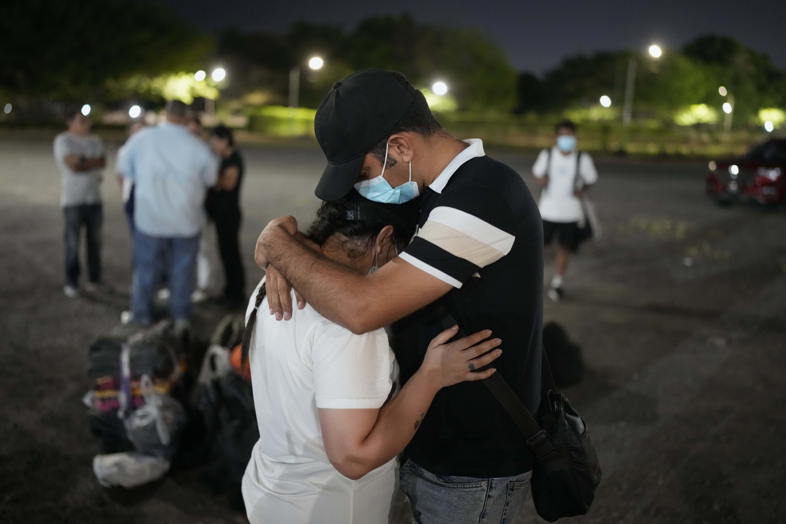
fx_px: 764
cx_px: 393
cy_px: 262
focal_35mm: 35
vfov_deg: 37.9
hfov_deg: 54.4
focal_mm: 35
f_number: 1.4
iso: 5000
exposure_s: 1/30
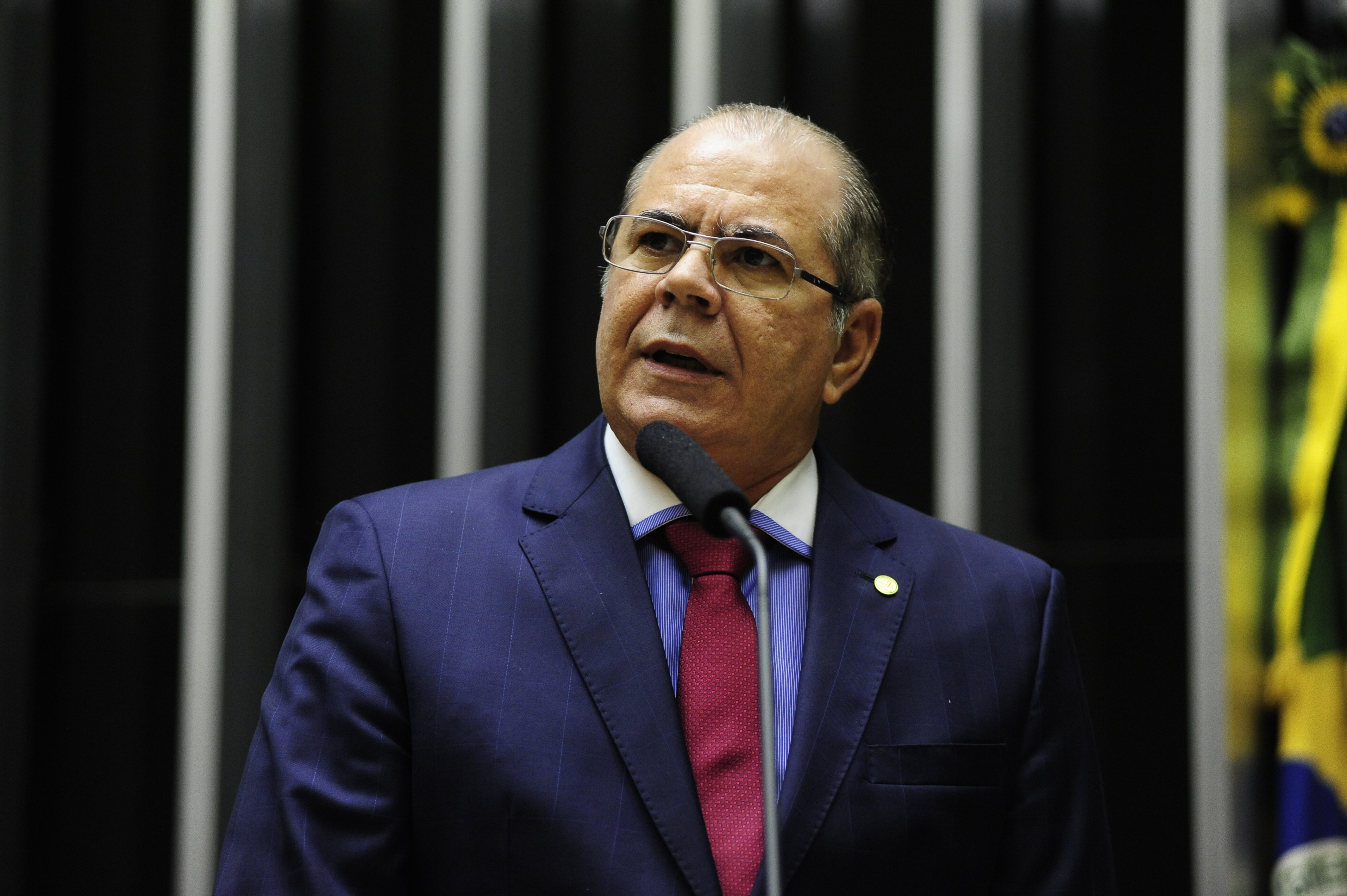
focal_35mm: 125
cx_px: 674
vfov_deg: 11.0
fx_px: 4674
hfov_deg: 16.4
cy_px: 448
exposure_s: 1/80
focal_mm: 125
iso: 2500
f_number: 3.5
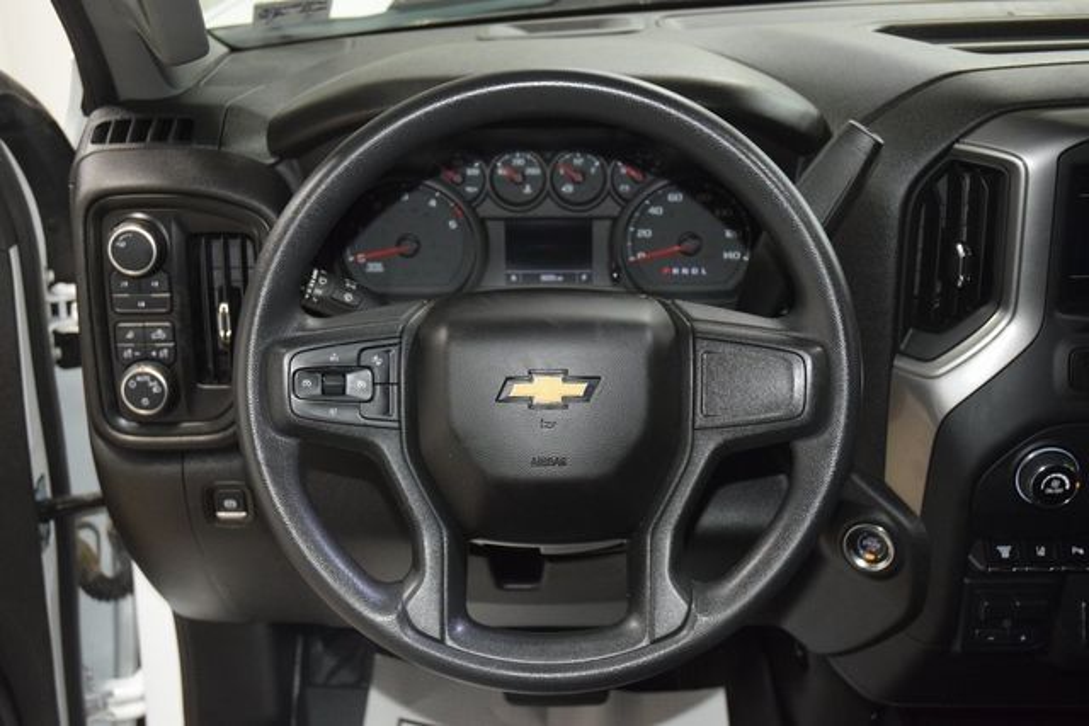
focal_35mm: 44
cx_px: 544
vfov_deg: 30.9
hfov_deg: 45.0
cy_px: 363
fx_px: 1316
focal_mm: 29
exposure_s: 1/80
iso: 2500
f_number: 3.8
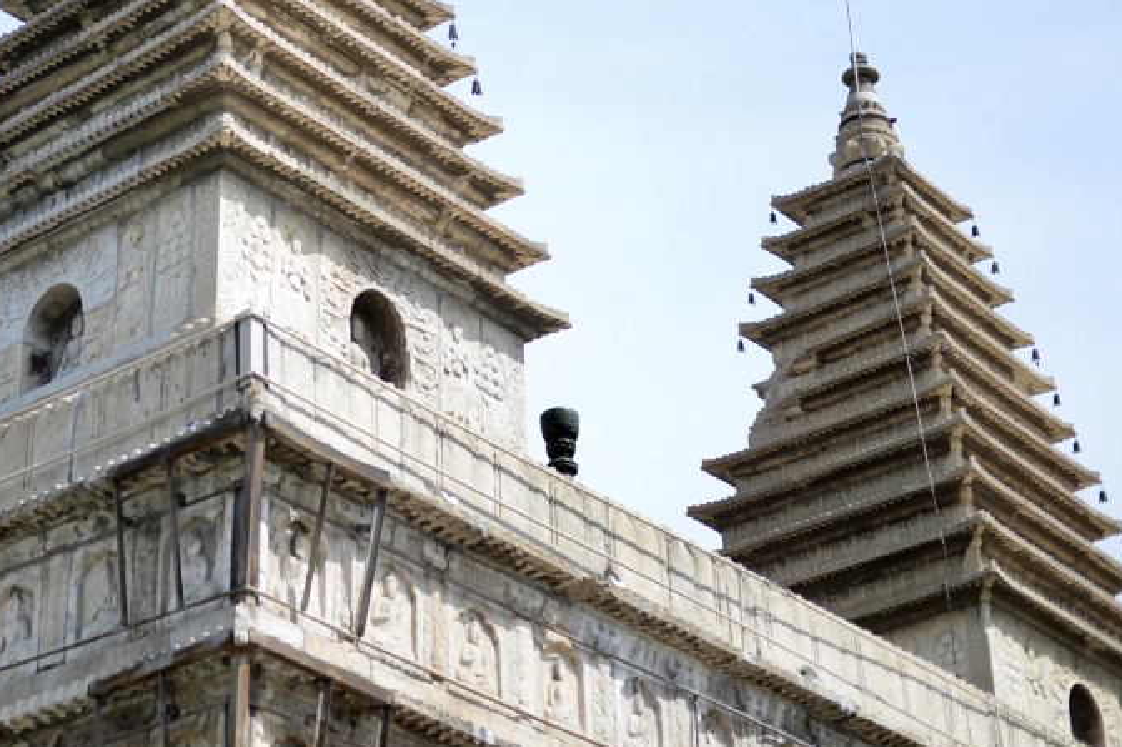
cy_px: 104
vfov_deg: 15.2
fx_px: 2773
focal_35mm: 89
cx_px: 210
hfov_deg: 22.5
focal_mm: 50
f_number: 1.8
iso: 125
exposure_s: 1/4000
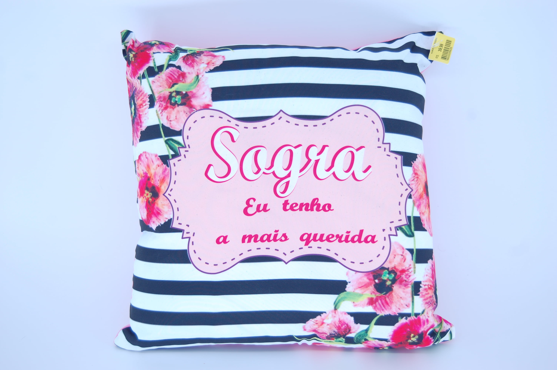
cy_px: 185
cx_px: 278
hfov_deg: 42.4
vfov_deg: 28.9
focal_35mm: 46
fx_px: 719
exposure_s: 1/80
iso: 200
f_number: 4.5
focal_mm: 31
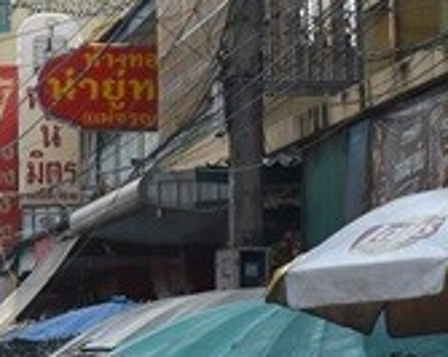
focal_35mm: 207
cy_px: 197
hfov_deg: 9.1
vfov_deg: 7.5
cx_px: -209
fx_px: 2739
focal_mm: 35
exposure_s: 1/320
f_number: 8
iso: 250
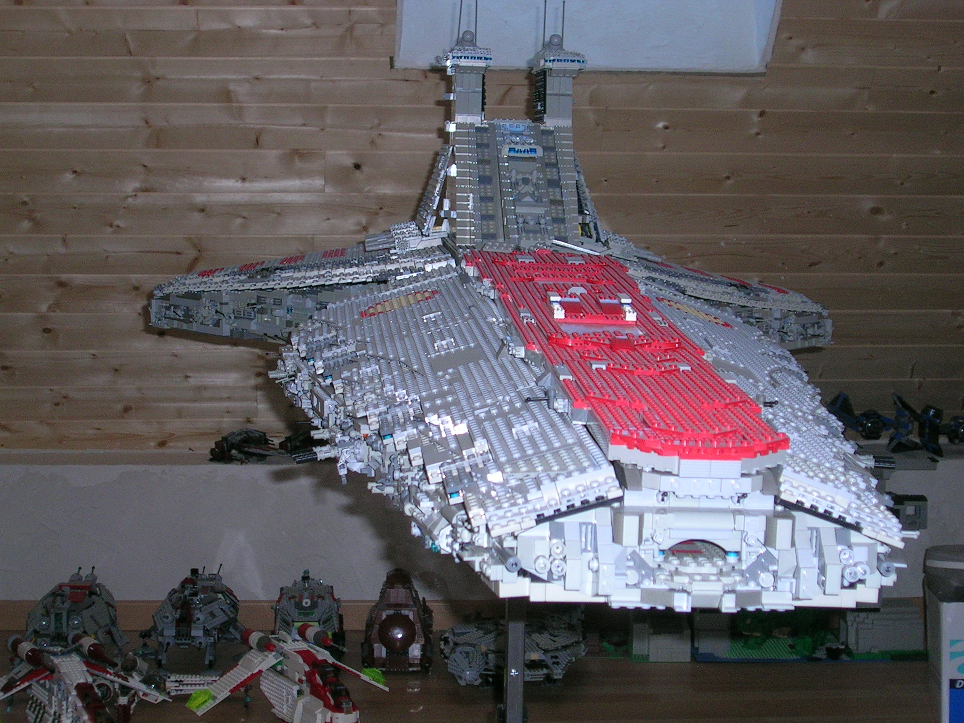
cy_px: 362
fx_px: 2033
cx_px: 482
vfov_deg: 20.2
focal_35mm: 73
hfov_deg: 26.7
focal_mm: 11.1
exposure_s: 1/60.1
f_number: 3.8
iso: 116
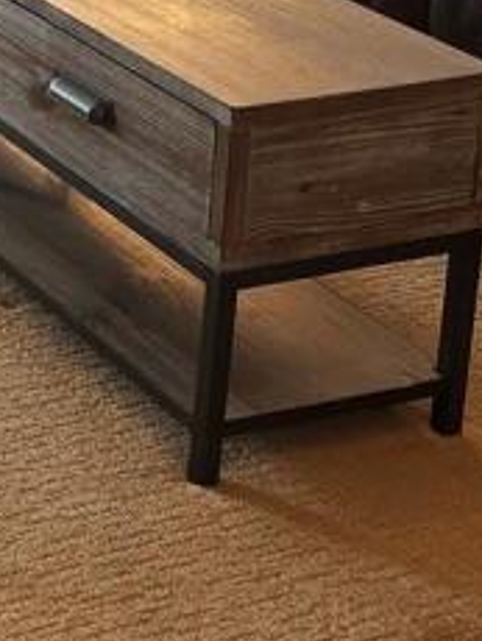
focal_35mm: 100
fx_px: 1853
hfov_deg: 13.1
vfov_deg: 18.2
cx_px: -440
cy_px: -209
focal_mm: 6.86
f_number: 1.78
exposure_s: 1/120
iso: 100
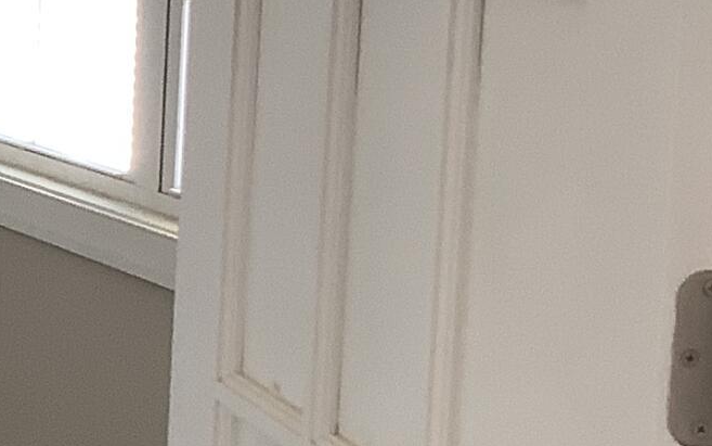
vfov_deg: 8.7
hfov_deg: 12.3
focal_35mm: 150
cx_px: -727
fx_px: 2911
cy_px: 2
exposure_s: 1/50
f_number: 2.4
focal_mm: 3.3
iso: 64
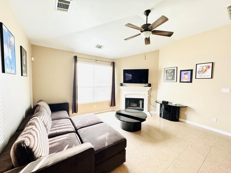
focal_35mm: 14
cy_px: 86
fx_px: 93
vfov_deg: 85.7
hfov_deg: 102.1
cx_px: 116
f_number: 2.2
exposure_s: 1/60
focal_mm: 2.22
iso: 1000
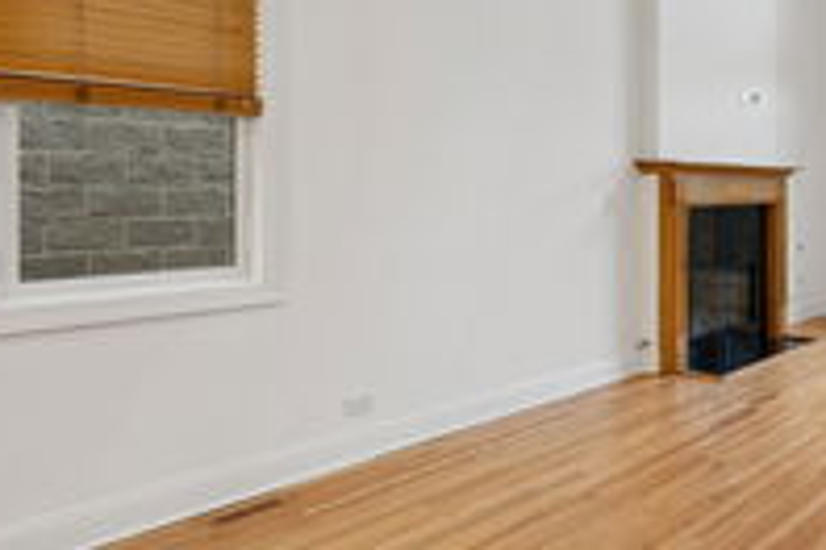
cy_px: 183
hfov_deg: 49.7
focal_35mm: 34
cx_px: 743
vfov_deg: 38.4
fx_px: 780
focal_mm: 14
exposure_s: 1/6
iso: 200
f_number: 9.5
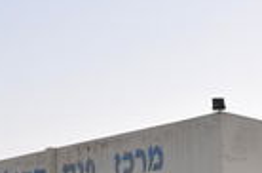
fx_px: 917
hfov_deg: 16.1
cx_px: 216
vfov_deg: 10.6
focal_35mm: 126
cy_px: 199
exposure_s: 1/125
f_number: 5.6
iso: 200
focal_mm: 29
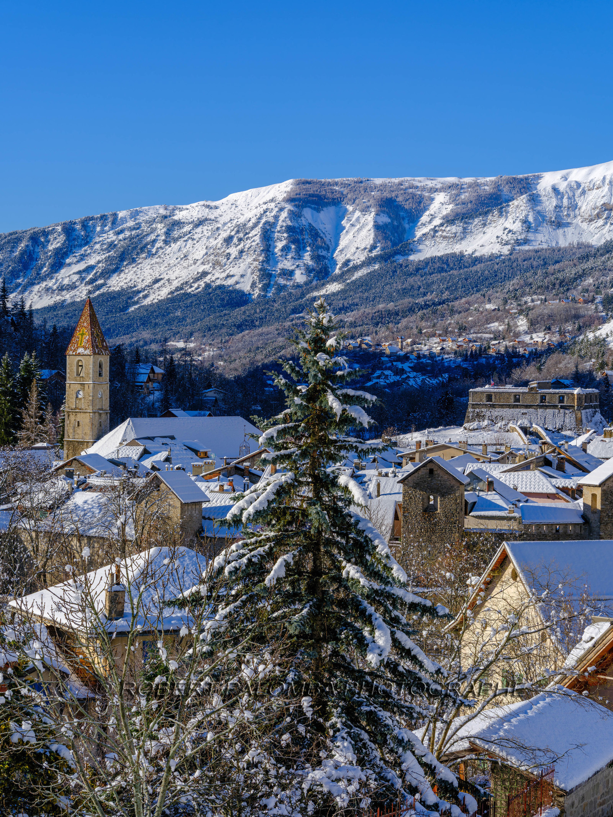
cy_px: 408
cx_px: 306
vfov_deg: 22.8
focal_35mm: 86
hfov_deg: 17.2
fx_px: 2030
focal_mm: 109.3
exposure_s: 1/160
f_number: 16
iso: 320
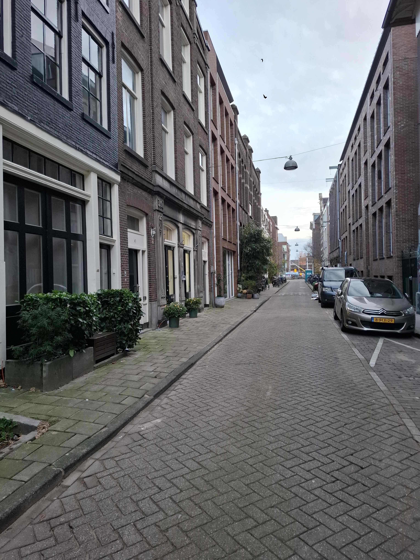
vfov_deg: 73.9
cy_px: 280
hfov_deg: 58.9
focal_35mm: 23
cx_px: 210
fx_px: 372
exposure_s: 1/100
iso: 100
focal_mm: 5.54
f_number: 1.8
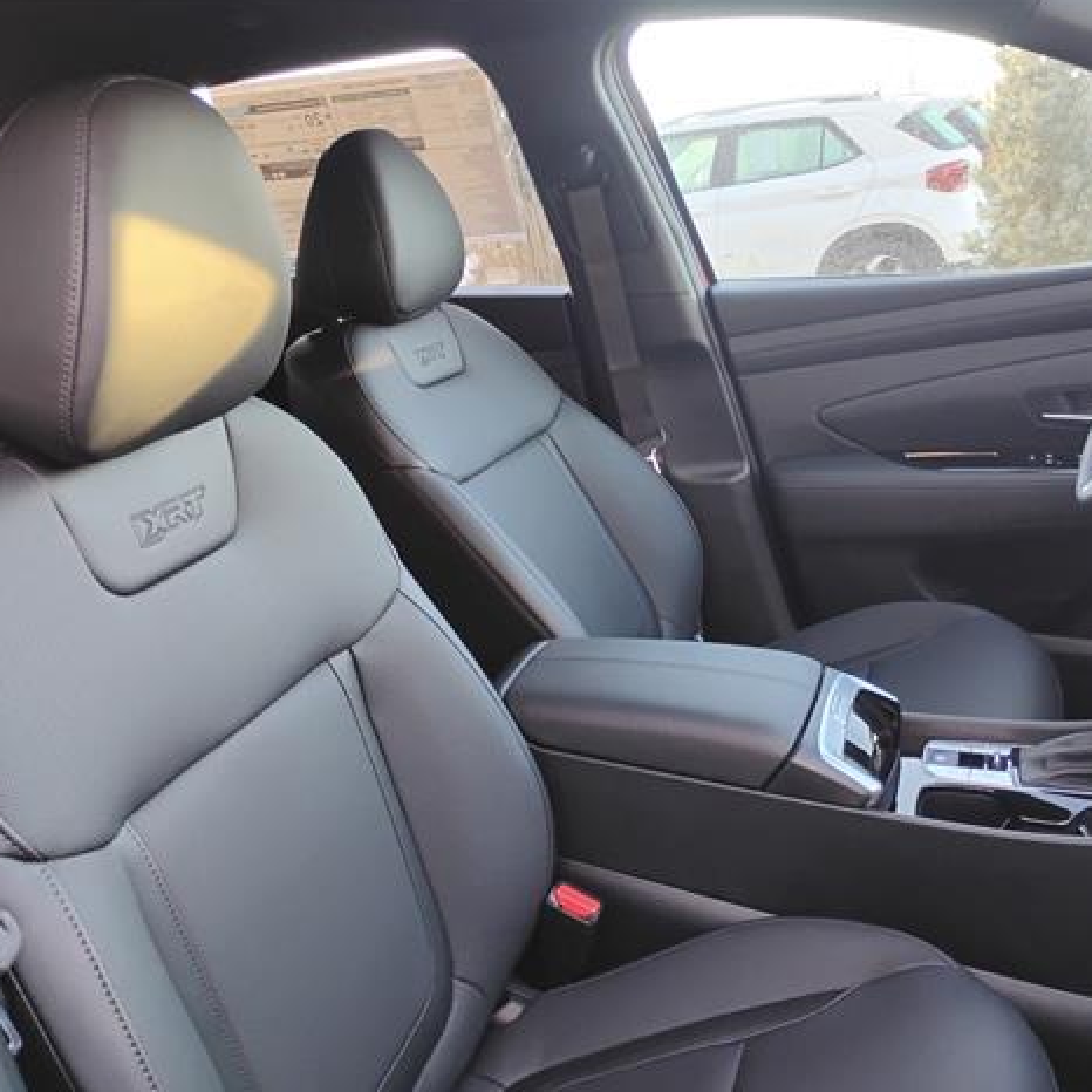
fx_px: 1213
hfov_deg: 48.2
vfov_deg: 48.5
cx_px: 637
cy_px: 548
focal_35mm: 34
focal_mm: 4.26
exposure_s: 1/60.2
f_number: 1.8
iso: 825
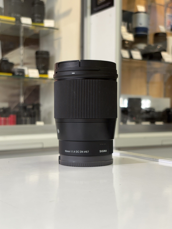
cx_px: 86
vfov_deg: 36.8
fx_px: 345
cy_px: 114
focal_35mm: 52
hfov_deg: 28.0
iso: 32
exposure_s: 1/50
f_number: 1.6
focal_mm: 5.96
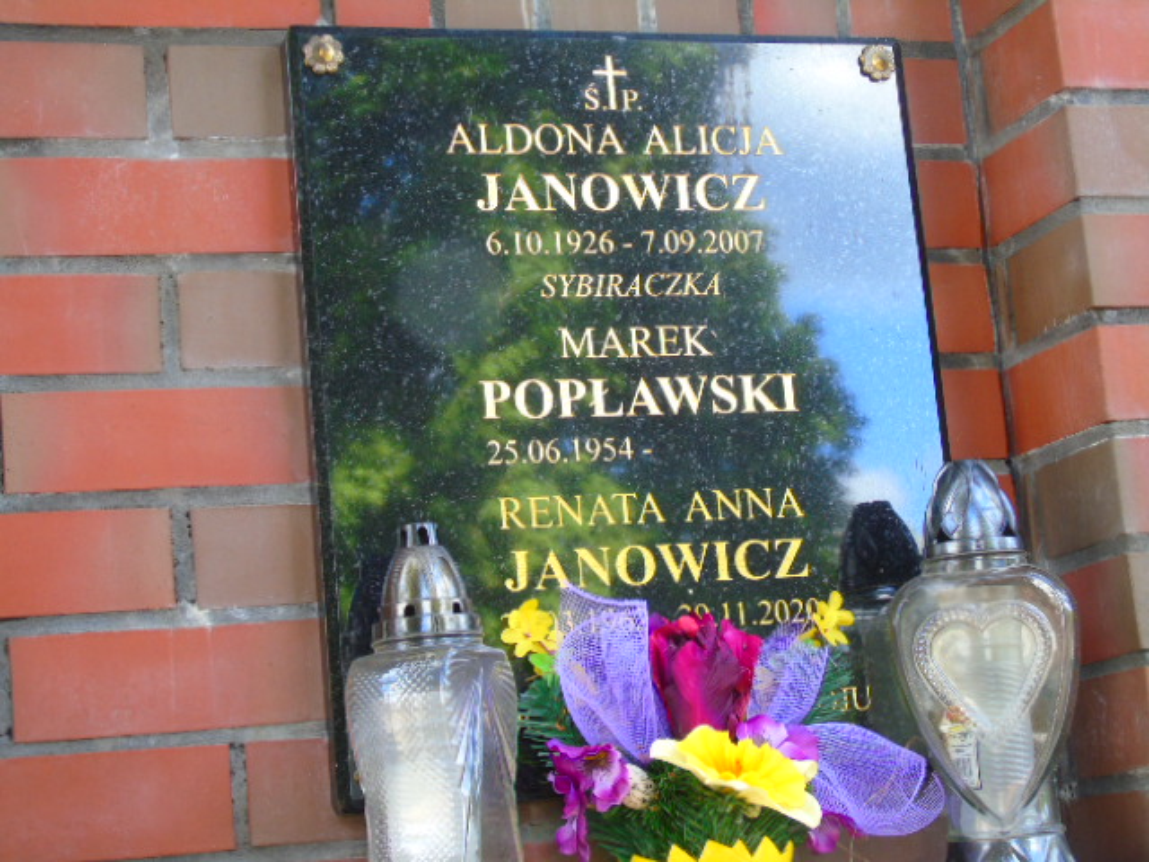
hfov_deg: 27.4
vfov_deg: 20.7
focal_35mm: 71
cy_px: 431
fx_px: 2357
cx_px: 574
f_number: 4.7
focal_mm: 13
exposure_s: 1/30
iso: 100
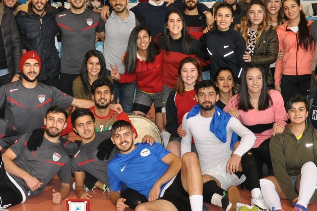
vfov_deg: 16.6
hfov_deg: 24.7
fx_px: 721
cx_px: 115
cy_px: 77
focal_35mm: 82
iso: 800
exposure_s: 1/60
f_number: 3.8
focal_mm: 24
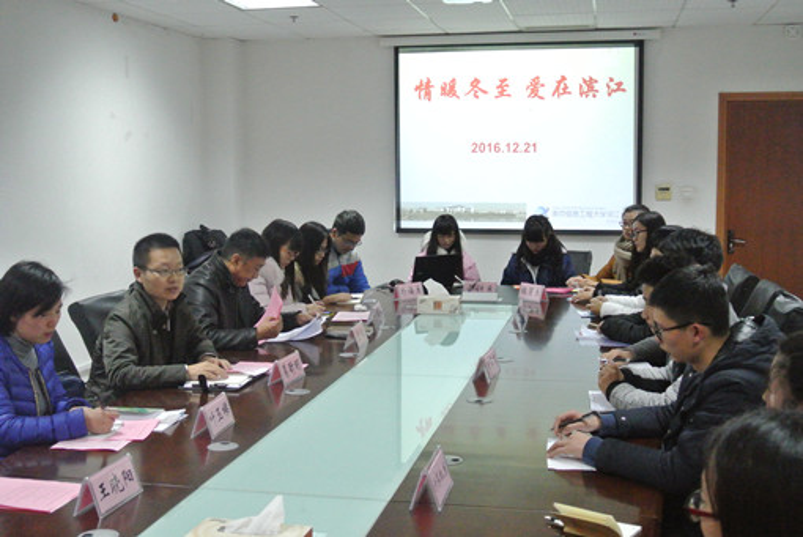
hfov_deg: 43.6
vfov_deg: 29.9
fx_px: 1005
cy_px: 268
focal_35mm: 45
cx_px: 402
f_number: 4.5
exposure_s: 1/60
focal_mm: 16.9
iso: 2000
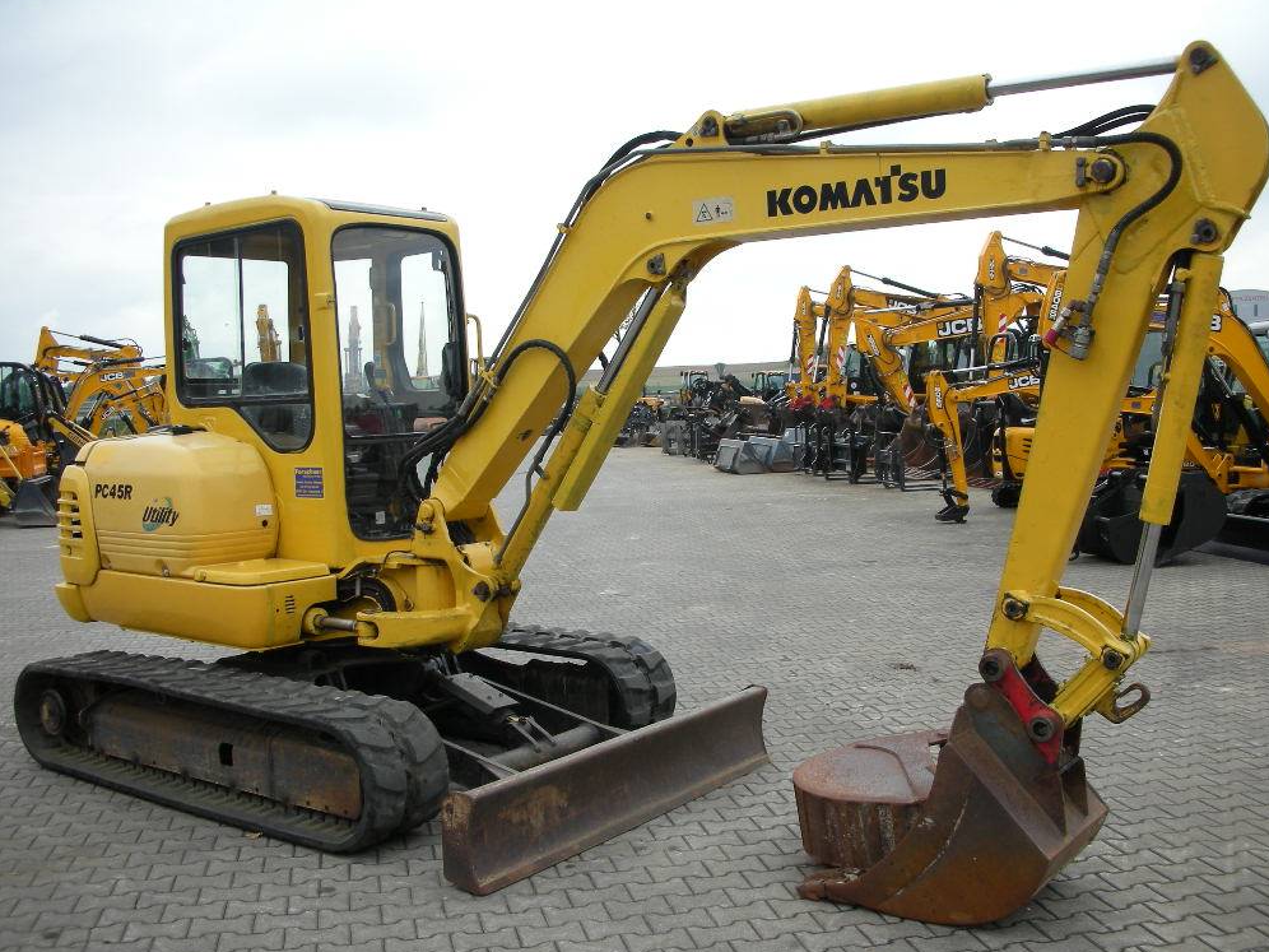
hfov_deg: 51.4
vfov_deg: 39.7
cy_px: 478
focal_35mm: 36
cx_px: 631
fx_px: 1320
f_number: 3
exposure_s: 1/125
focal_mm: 5.8
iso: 50
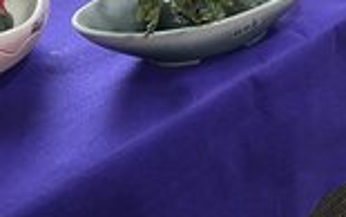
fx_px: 755
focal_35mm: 80
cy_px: -105
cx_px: 306
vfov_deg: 15.2
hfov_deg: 25.1
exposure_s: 1/60
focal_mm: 5.1
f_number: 1.6
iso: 160
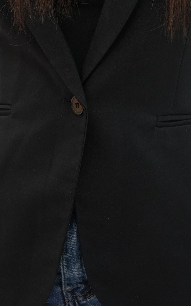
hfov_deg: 7.9
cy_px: -76
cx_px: 96
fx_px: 1391
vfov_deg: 12.2
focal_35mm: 167
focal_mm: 45
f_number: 4
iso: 1000
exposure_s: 1/160
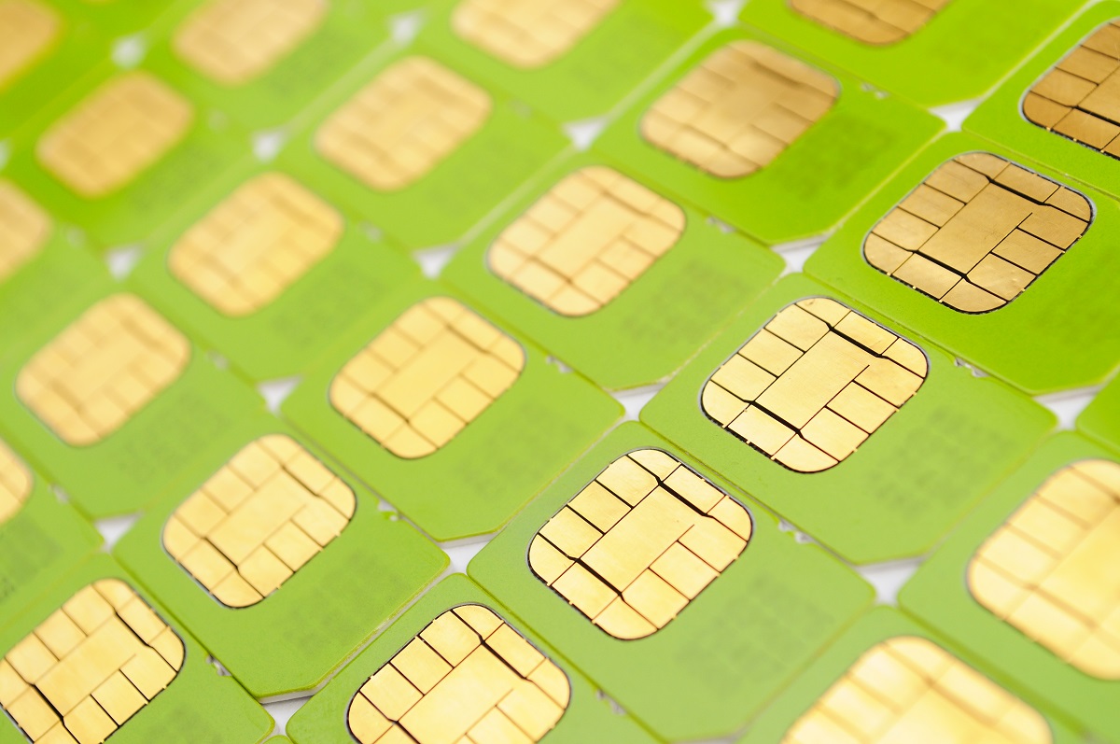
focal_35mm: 82
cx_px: 560
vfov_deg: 16.5
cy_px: 372
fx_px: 2564
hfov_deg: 24.6
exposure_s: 1/160
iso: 200
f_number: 10
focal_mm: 55
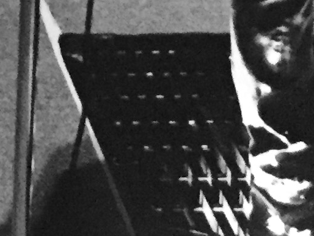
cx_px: -120
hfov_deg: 10.5
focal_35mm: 184
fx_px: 1670
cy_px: -357
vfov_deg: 7.5
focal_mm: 4.15
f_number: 2.2
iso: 1000
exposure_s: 1/15
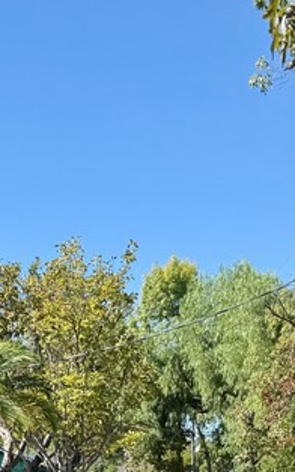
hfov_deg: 15.6
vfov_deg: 23.2
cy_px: 538
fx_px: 1069
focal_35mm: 83
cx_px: 66
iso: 80
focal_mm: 6.76
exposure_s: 1/3021
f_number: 1.78
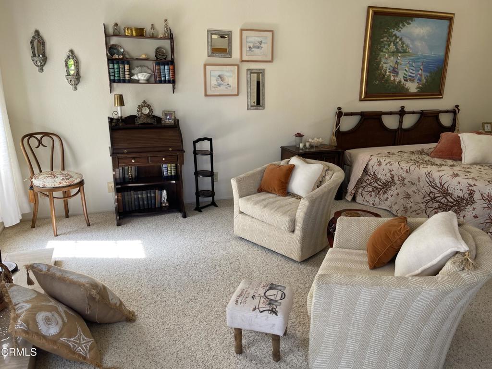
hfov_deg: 69.4
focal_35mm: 25
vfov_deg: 54.9
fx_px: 355
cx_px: 246
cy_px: 184
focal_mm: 5.1
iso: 50
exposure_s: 1/121
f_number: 1.6
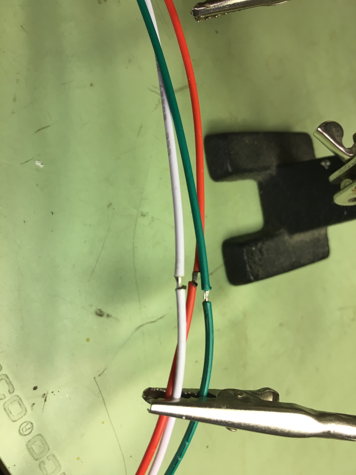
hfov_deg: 48.2
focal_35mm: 29
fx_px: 398
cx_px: 178
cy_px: 238
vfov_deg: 61.7
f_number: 2.2
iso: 25
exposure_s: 1/40
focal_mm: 4.15
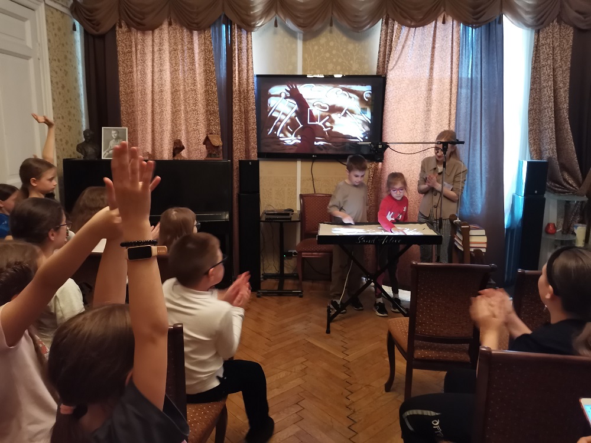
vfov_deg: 53.1
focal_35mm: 26
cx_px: 296
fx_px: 444
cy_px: 222
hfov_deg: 67.3
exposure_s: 1/33.3
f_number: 1.8
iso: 640
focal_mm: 4.75
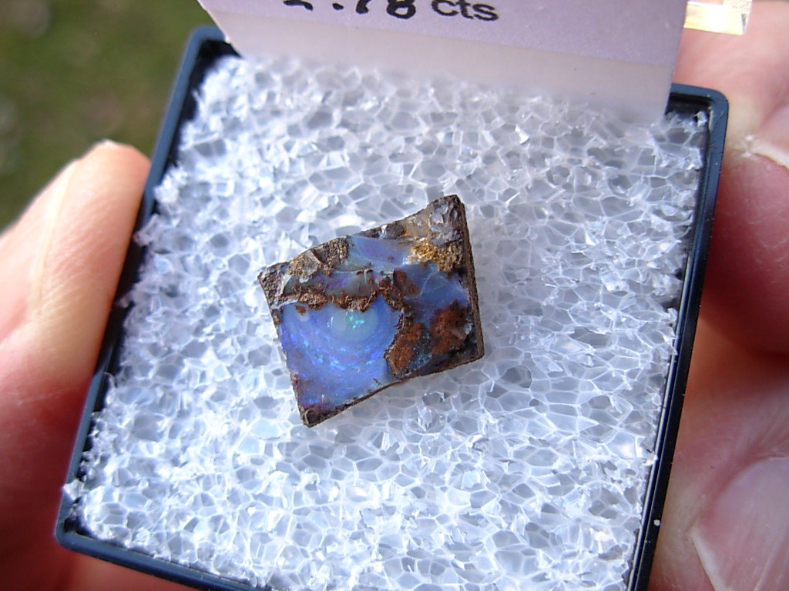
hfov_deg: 49.0
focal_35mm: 38
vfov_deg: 37.7
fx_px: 866
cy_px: 296
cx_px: 394
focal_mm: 6.3
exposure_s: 1/144
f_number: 2.9
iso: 50
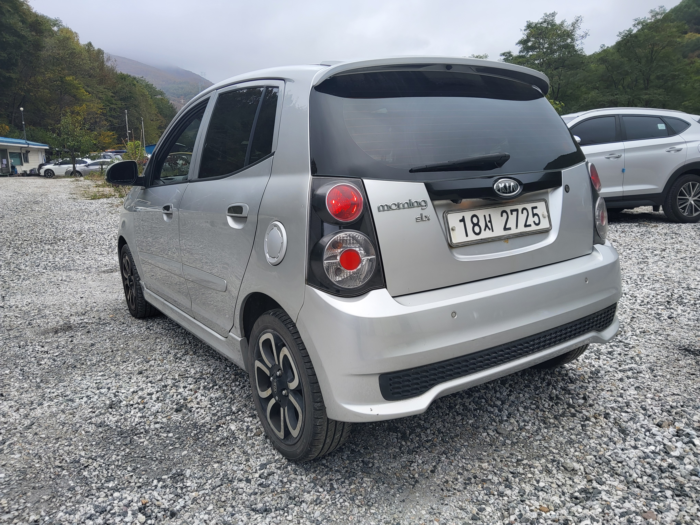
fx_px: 526
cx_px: 350
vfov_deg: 53.1
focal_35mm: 26
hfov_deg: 67.3
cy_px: 262
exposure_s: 1/273
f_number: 1.8
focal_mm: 3.98
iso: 12
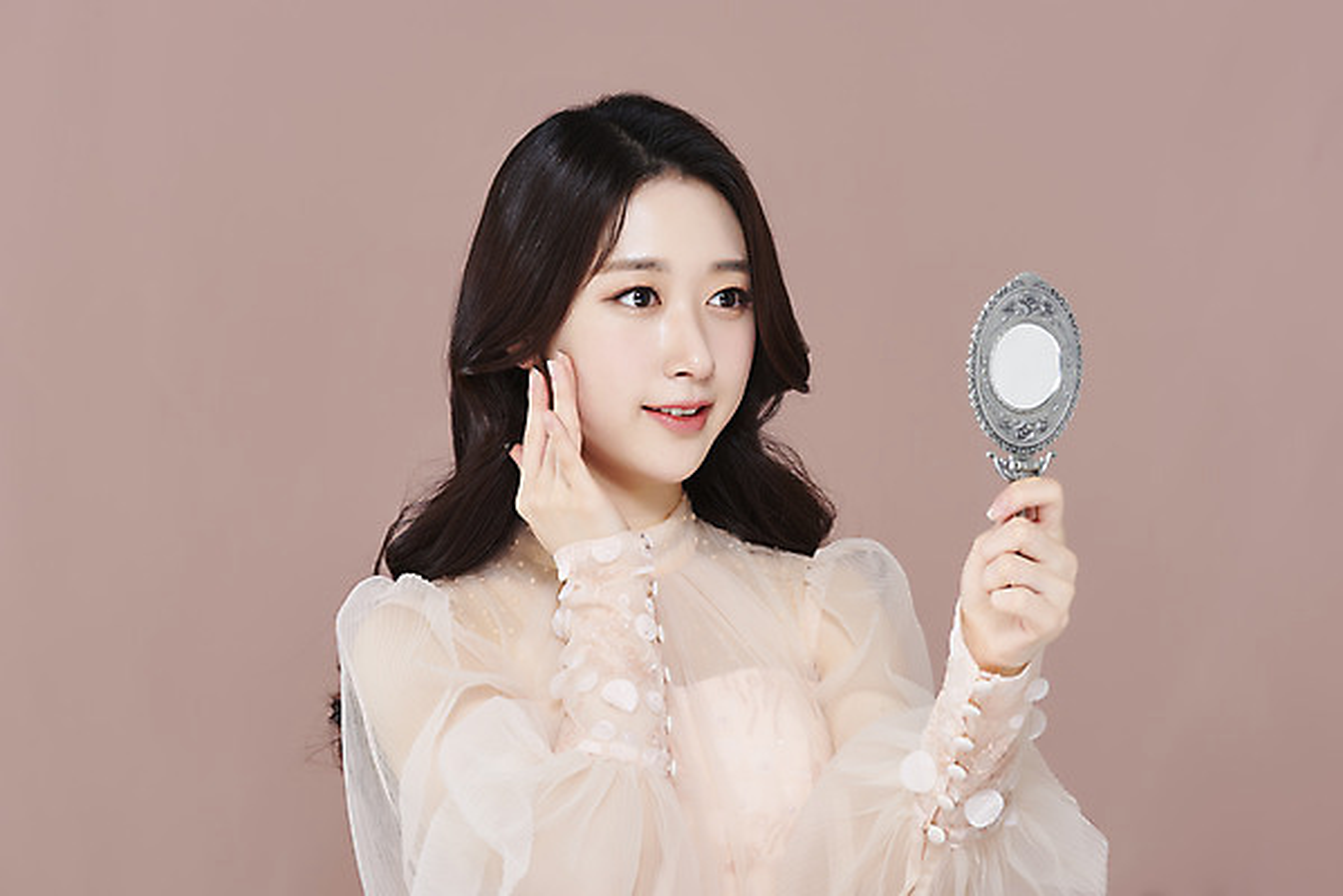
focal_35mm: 105
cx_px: 672
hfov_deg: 19.4
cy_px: 448
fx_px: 3919
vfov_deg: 13.1
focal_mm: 105
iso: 64
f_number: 11
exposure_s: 1/125
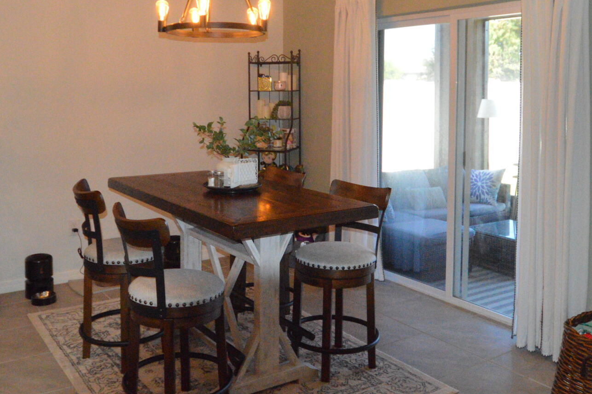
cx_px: 271
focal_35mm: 35
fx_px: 575
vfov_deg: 37.2
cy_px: 120
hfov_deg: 54.4
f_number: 5
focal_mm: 10
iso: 3200
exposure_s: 1/200
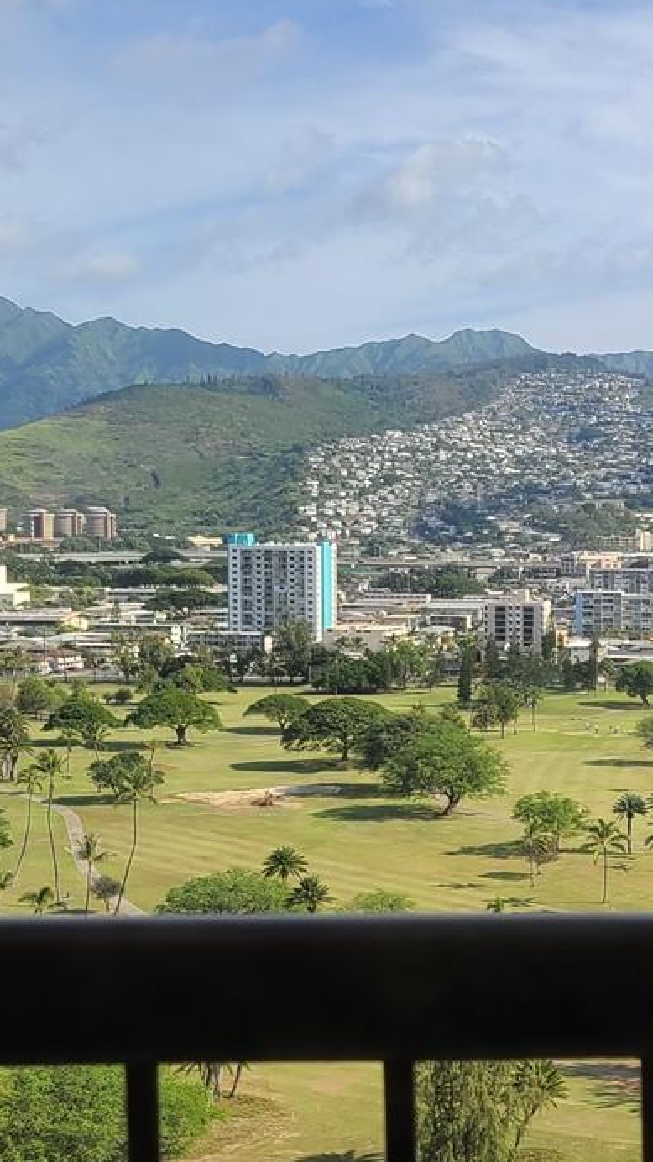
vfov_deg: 33.3
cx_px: 881
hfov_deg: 17.7
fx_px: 1940
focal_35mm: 63
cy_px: 668
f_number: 1.8
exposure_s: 1/435
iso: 16
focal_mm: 7
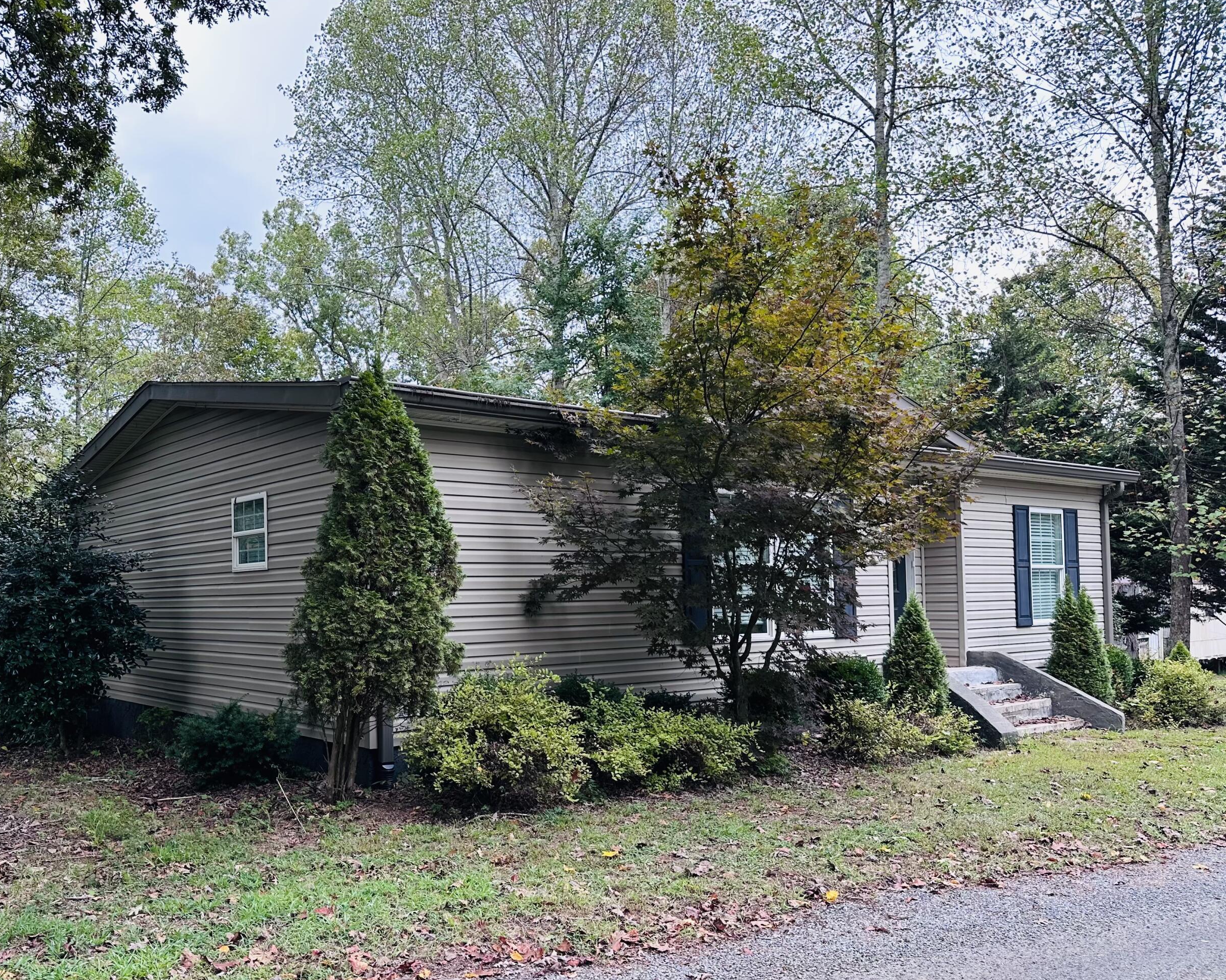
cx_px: 495
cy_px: 563
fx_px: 1052
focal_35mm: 29
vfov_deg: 49.8
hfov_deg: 60.0
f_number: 1.78
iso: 64
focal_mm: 6.86
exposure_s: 1/208
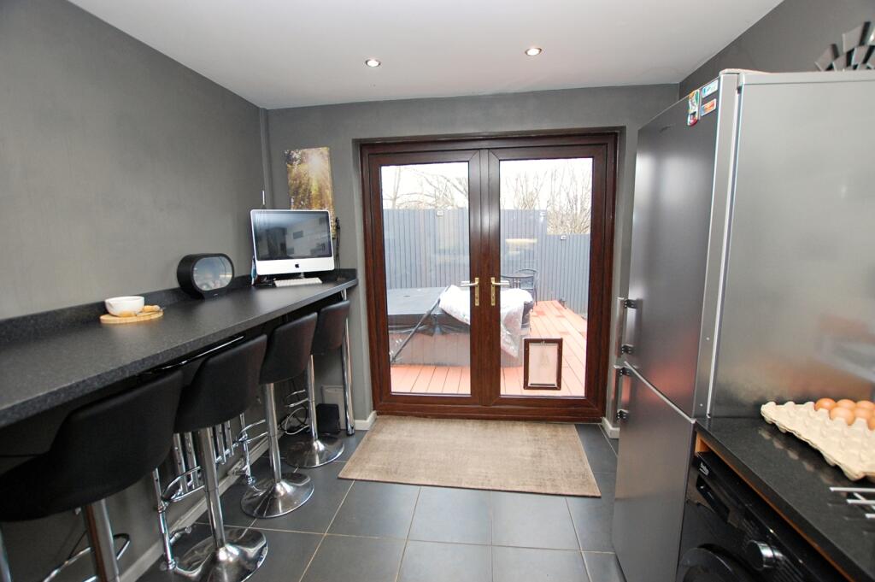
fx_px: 364
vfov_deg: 77.2
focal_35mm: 15
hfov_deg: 100.4
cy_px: 291
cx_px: 438
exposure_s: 1/80
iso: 800
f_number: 4.5
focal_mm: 10
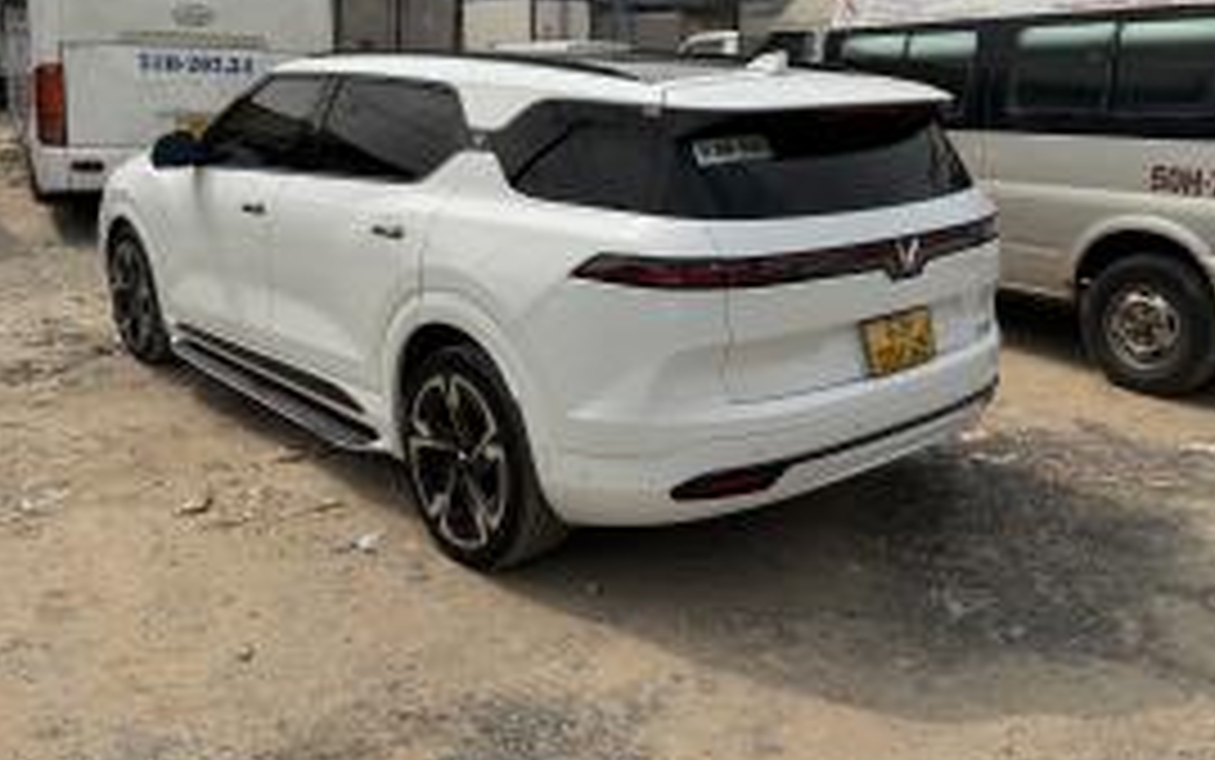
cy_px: 261
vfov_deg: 38.0
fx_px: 1093
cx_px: 634
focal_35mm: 33
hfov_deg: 58.1
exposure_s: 1/5814
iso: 80
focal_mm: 6.76
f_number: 1.78
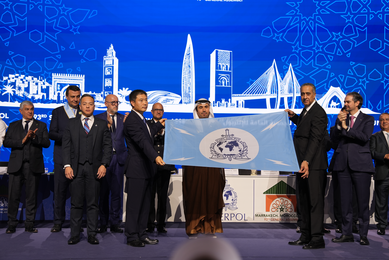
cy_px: 130
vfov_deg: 24.6
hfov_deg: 36.2
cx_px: 194
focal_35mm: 55
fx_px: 594
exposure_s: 1/60
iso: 400
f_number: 3.5
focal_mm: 55
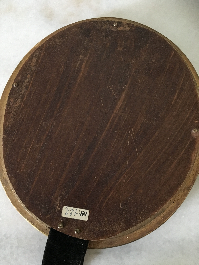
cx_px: 100
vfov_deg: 61.7
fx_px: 222
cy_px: 132
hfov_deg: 48.2
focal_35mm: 29
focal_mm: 4.15
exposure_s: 1/17
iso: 500
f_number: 2.2
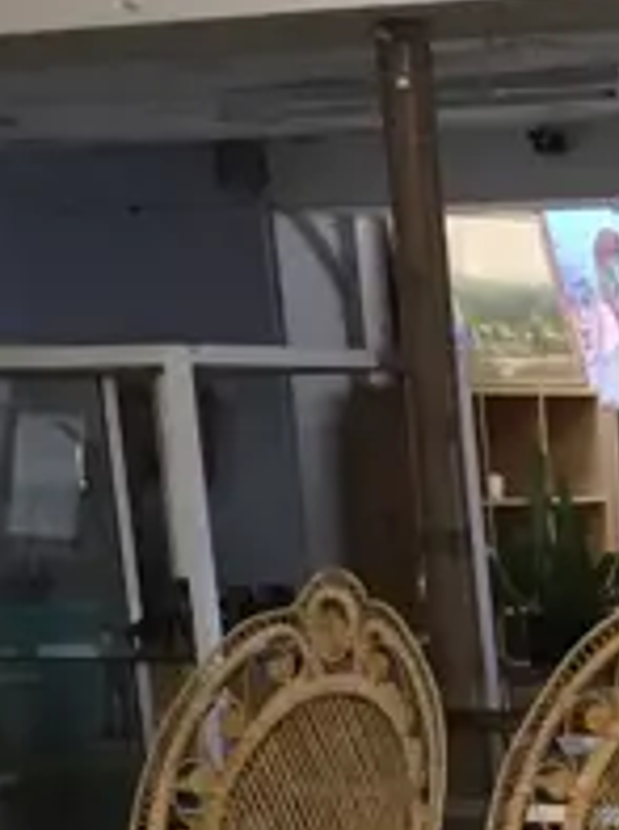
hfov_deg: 9.1
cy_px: 1597
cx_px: 1322
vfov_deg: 11.9
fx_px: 3612
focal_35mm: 151
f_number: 2.2
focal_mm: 4.15
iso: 50
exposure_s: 1/33
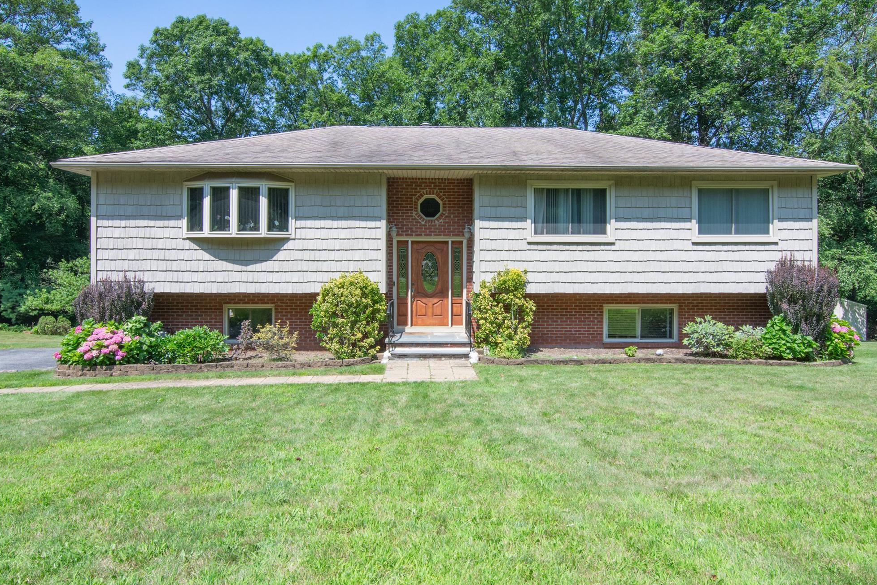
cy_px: 288
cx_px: 441
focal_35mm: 22
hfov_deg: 78.6
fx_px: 536
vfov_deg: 57.2
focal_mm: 14
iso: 400
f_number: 14
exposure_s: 1/200
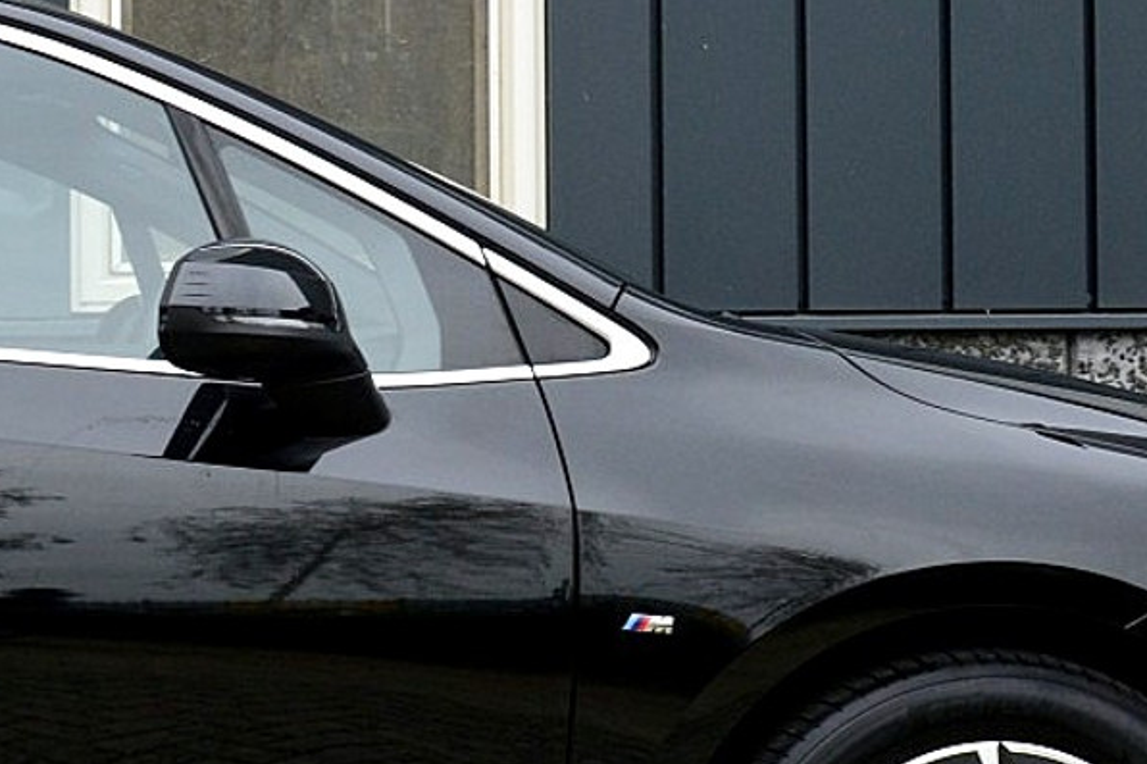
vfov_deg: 11.8
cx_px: -162
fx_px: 3695
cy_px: 462
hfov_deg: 17.0
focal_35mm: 116
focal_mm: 24
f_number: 8
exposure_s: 1/60
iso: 800
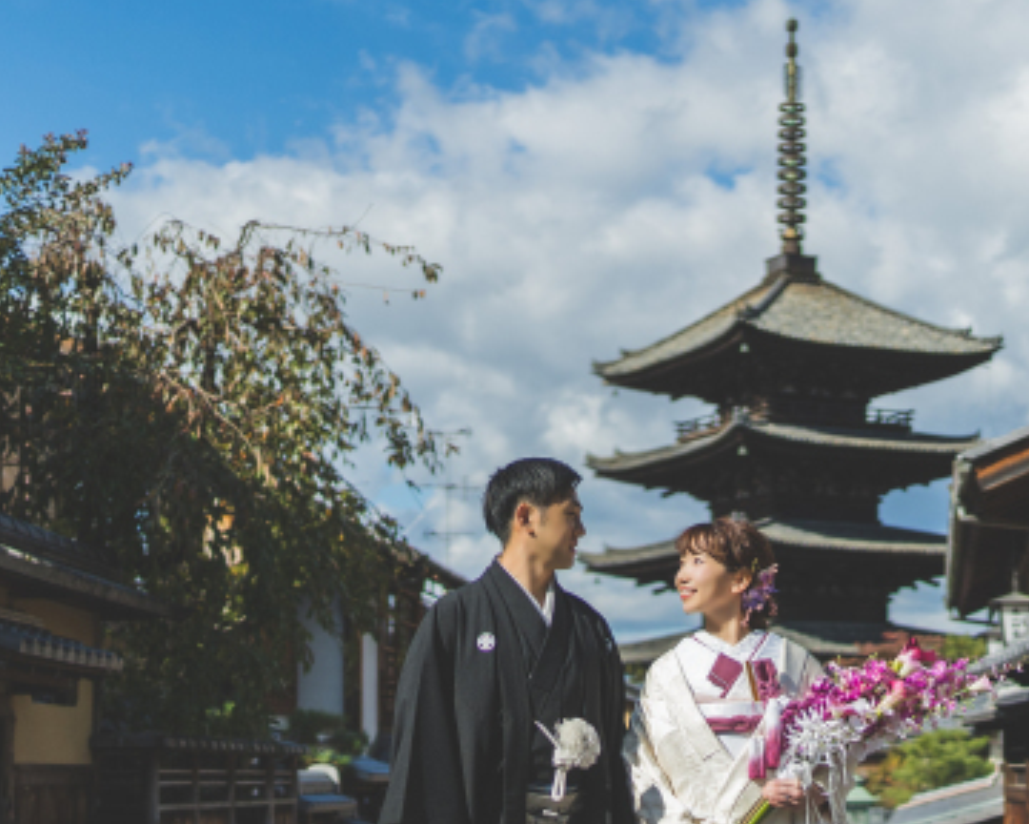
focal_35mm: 73
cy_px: 608
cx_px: 646
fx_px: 2223
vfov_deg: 20.8
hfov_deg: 26.0
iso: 160
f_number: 1.8
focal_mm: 35
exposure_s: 1/8000
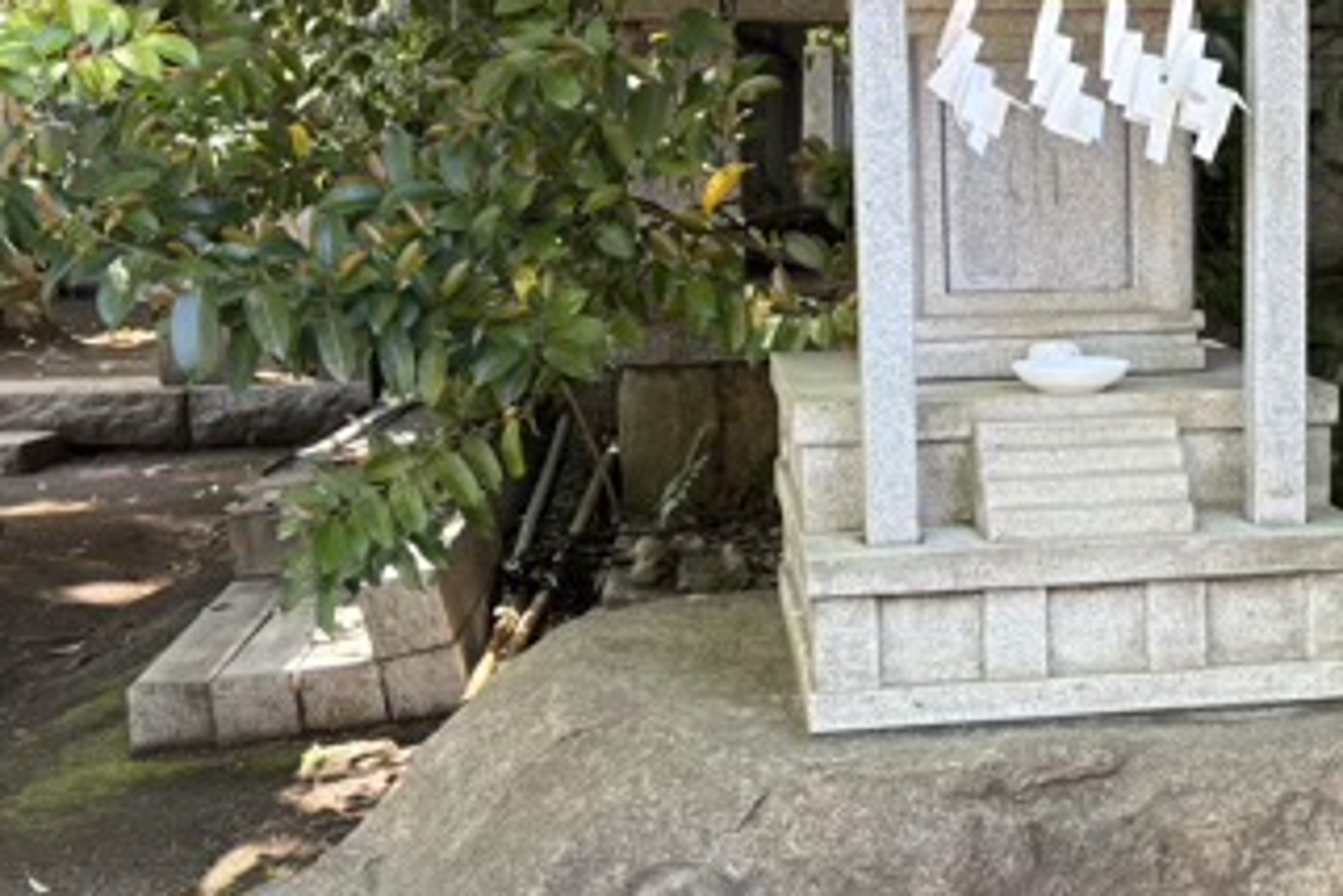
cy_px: 454
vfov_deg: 23.0
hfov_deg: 32.9
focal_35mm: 59
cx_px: 1096
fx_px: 2201
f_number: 1.6
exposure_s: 1/121
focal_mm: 5.96
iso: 100
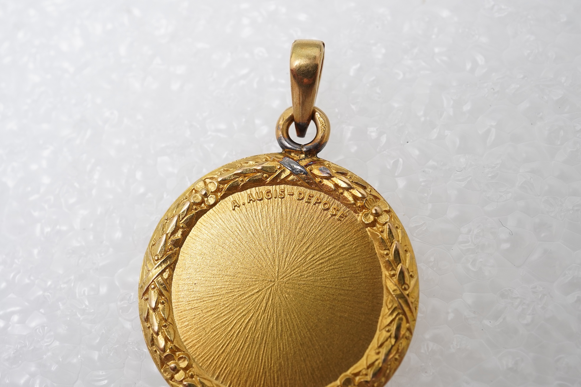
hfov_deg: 43.6
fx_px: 726
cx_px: 290
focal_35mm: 45
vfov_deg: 29.9
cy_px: 194
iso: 400
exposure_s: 1/125
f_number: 16
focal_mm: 30
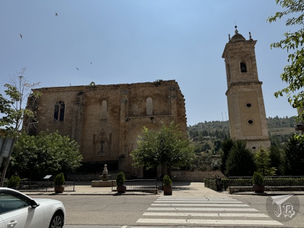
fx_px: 211
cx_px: 152
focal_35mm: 24
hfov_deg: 71.6
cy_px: 114
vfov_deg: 56.9
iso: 80
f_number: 1.78
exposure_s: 1/9009
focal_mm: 6.76
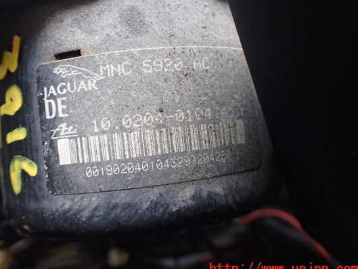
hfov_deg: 53.8
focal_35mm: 34
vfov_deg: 41.8
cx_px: 159
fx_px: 352
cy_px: 125
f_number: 2.3
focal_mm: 5.4
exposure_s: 1/125
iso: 640
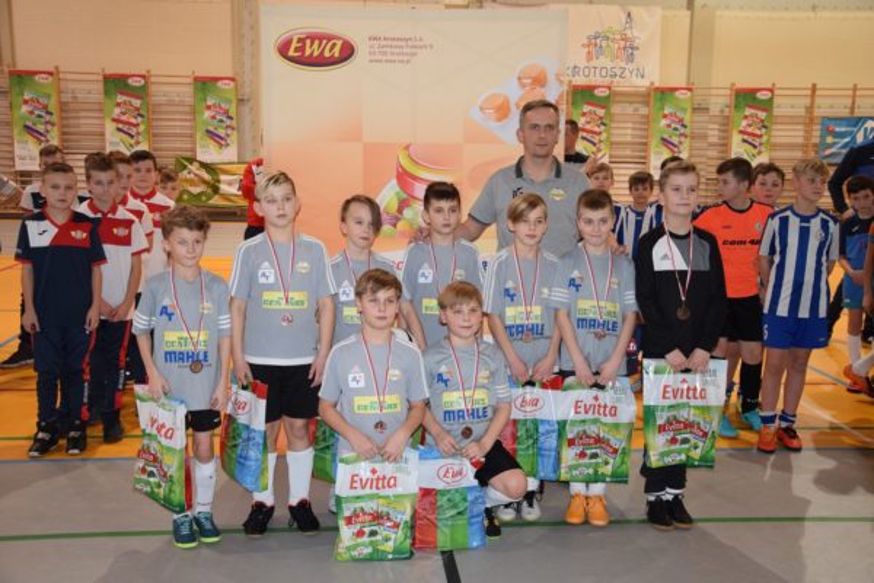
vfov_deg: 34.2
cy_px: 292
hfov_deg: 49.6
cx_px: 437
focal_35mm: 39
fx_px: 947
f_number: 4
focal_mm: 26
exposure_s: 1/60
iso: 1800
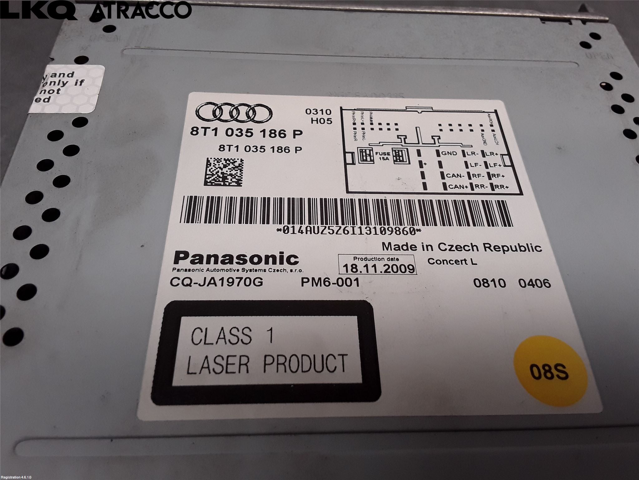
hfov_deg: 63.4
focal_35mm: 28
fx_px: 517
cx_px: 320
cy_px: 240
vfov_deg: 49.7
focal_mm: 2.91
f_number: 1.9
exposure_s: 1/343
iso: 100
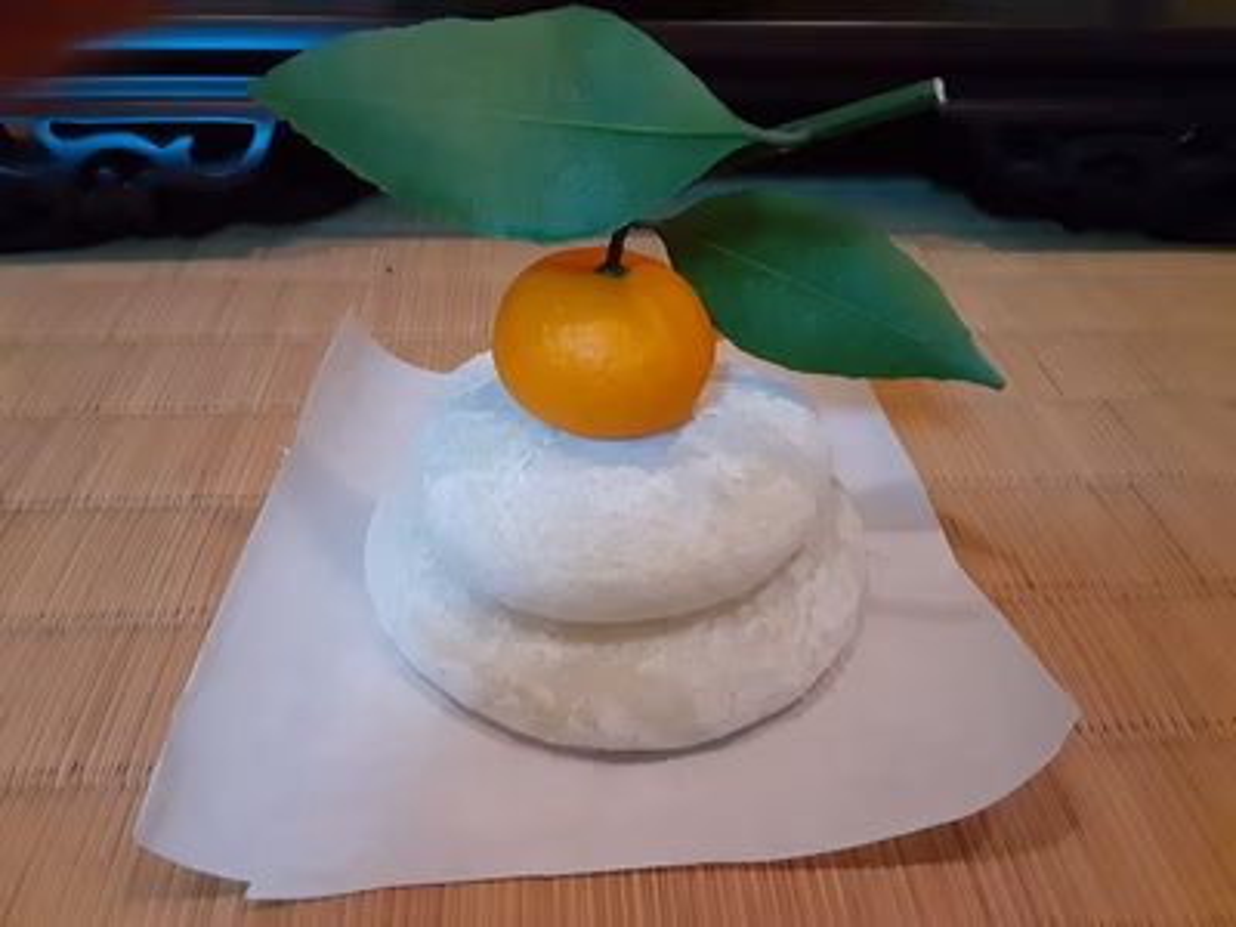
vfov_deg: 51.4
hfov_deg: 65.3
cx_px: 618
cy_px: 464
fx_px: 964
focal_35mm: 27
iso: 500
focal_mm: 2.91
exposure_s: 1/20
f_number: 1.9
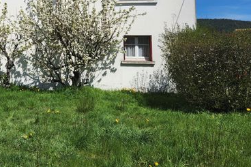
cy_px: 21
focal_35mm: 39
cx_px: 59
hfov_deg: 47.5
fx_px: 272
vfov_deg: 32.7
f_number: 1.8
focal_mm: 5.4
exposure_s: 1/2905
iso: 20
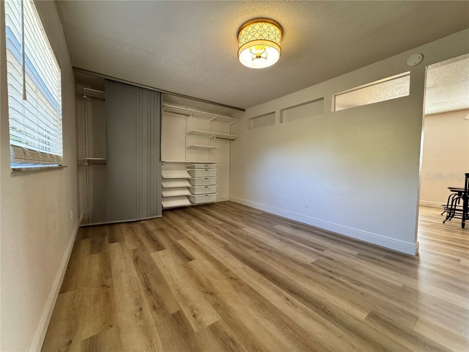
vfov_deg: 85.7
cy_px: 176
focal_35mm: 14
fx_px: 190
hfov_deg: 102.1
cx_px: 234
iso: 250
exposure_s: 1/120
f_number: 2.2
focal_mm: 2.22
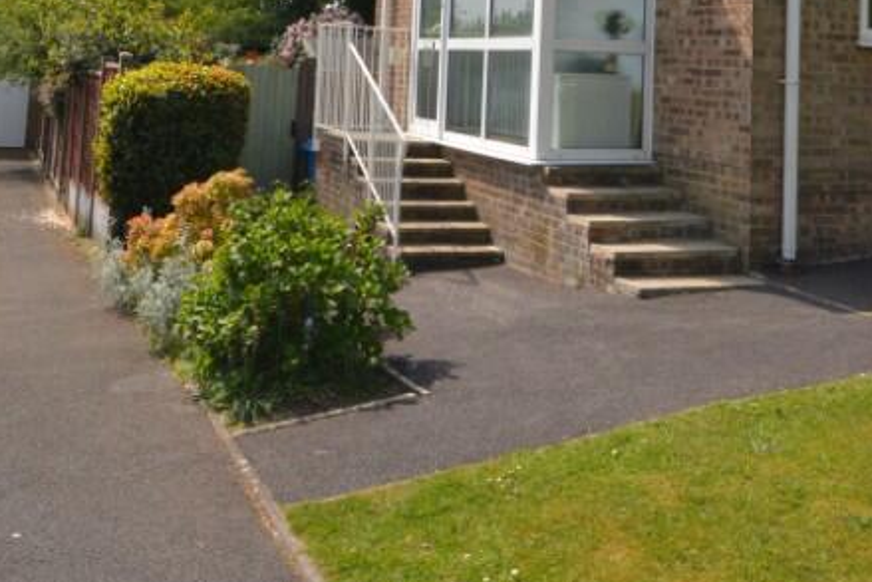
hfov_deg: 46.4
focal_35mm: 42
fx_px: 1018
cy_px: -45
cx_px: 435
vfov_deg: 29.1
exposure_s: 1/200
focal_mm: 12
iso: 100
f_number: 11
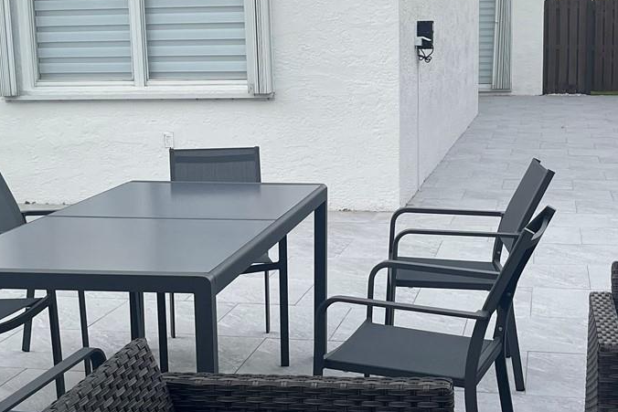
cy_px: 213
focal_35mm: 64
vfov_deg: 21.3
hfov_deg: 31.4
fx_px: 1099
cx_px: 313
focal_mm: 5.1
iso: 100
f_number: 1.6
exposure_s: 1/122
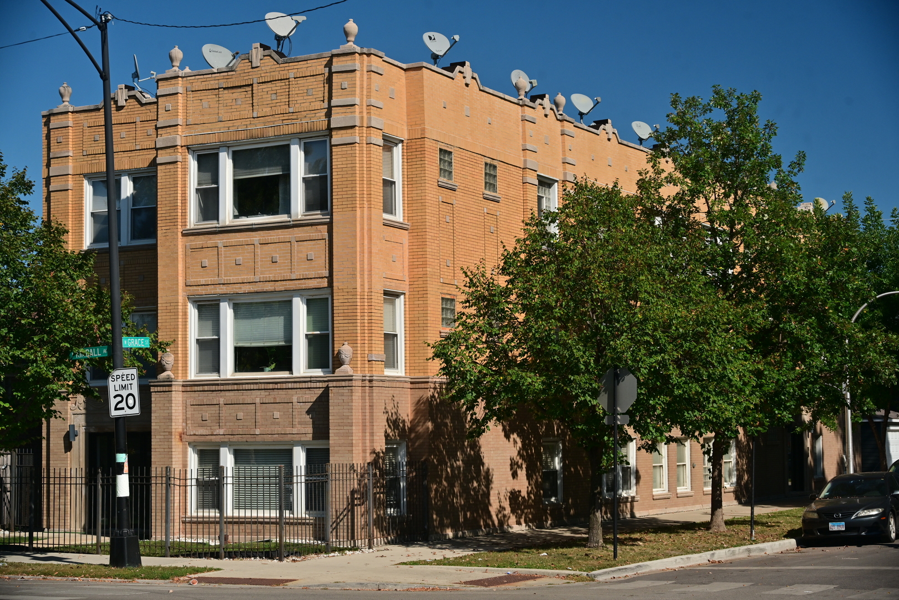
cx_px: 450
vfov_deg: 21.2
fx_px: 1598
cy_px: 300
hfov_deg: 31.4
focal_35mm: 64
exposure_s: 1/400
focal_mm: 64
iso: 200
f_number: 8
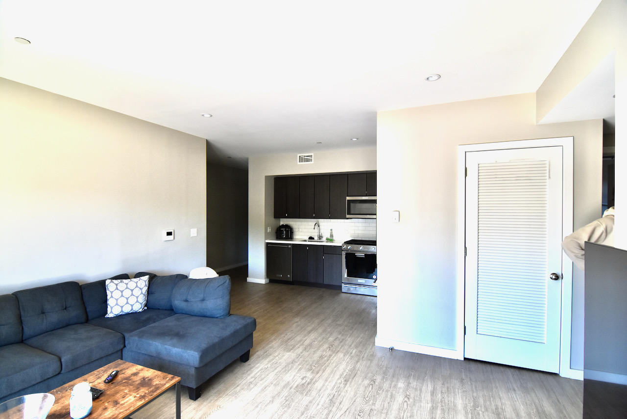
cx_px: 314
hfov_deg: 95.0
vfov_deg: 72.1
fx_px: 287
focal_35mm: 16
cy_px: 210
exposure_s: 1/80
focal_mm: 11
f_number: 4.5
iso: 800
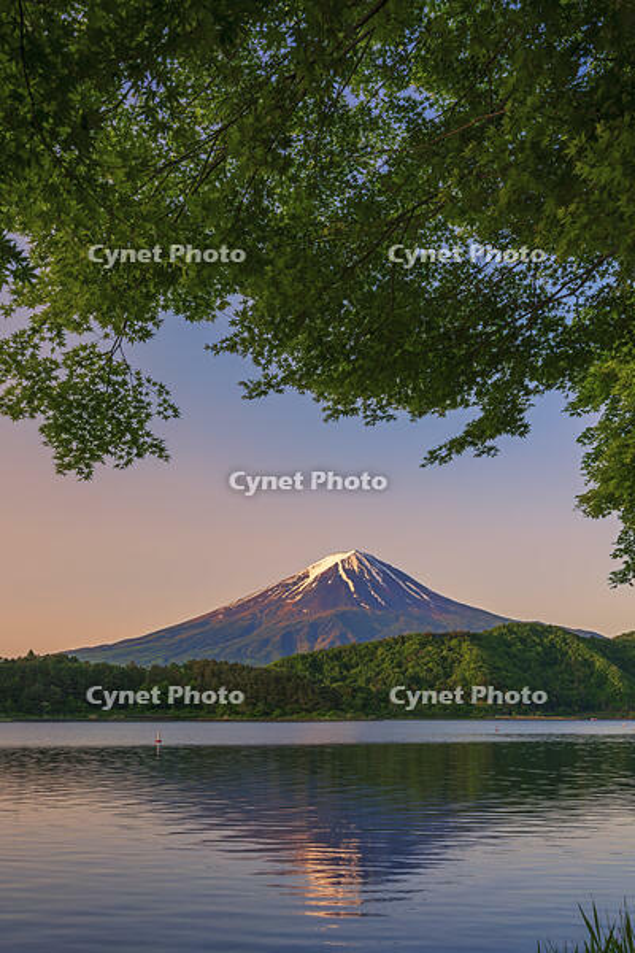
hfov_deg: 37.9
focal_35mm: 35
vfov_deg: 54.4
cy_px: 476
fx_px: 926
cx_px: 318
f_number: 13
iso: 200
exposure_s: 1/8
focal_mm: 35
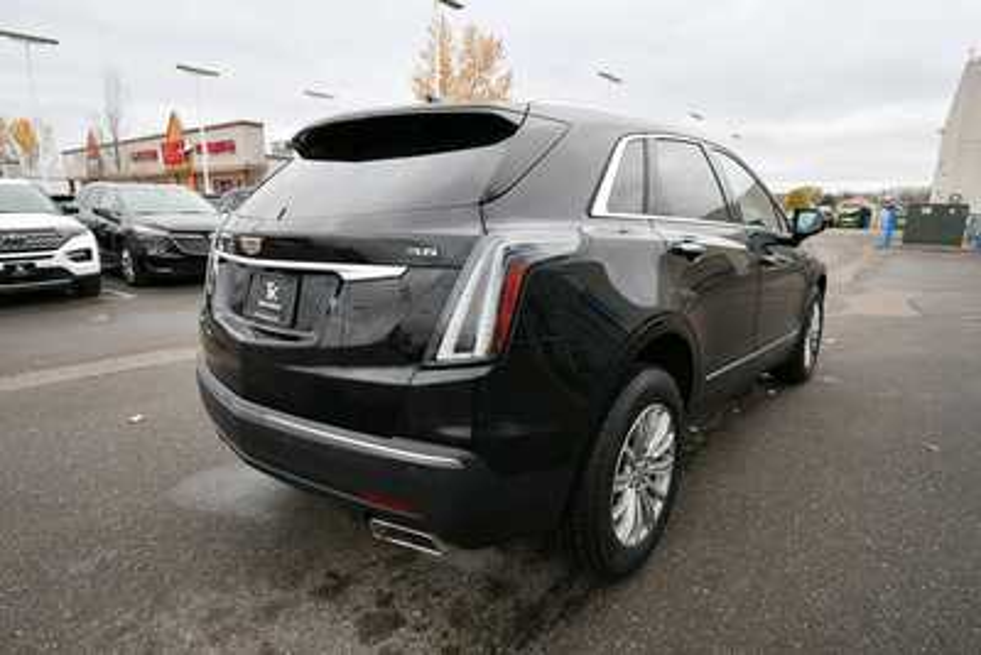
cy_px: 328
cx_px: 490
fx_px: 518
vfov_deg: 64.6
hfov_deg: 86.9
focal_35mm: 19
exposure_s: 1/250
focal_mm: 13
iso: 360
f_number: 5.6
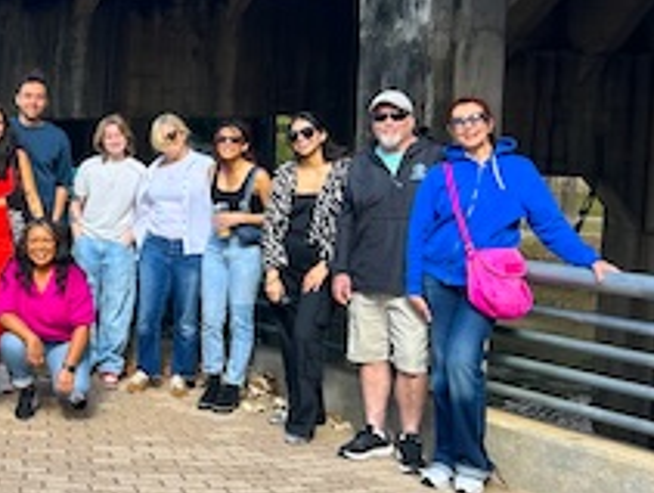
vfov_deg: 23.7
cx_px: -99
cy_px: 202
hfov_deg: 27.9
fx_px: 1173
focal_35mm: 62
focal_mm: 5.7
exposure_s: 1/1377
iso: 50
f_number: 1.5
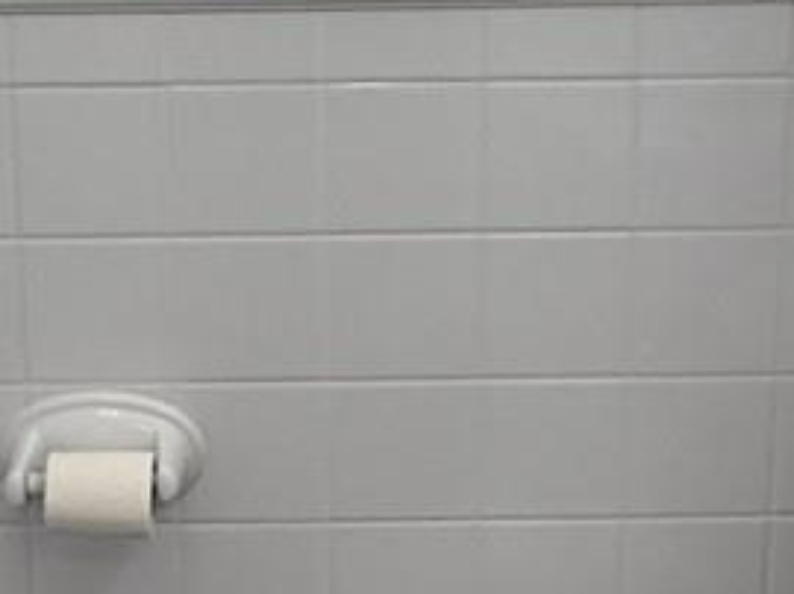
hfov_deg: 23.5
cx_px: 306
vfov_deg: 17.7
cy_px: 218
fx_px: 1902
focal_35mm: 83
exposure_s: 1/120
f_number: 2.2
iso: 50
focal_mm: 2.22
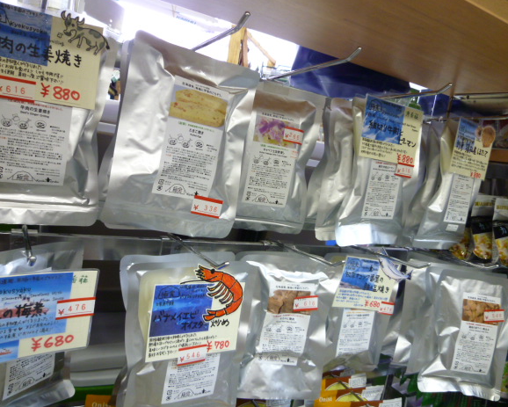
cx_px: 232
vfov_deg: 53.2
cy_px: 207
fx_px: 406
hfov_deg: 63.9
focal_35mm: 27
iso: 200
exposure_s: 1/30
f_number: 2.8
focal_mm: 4.5
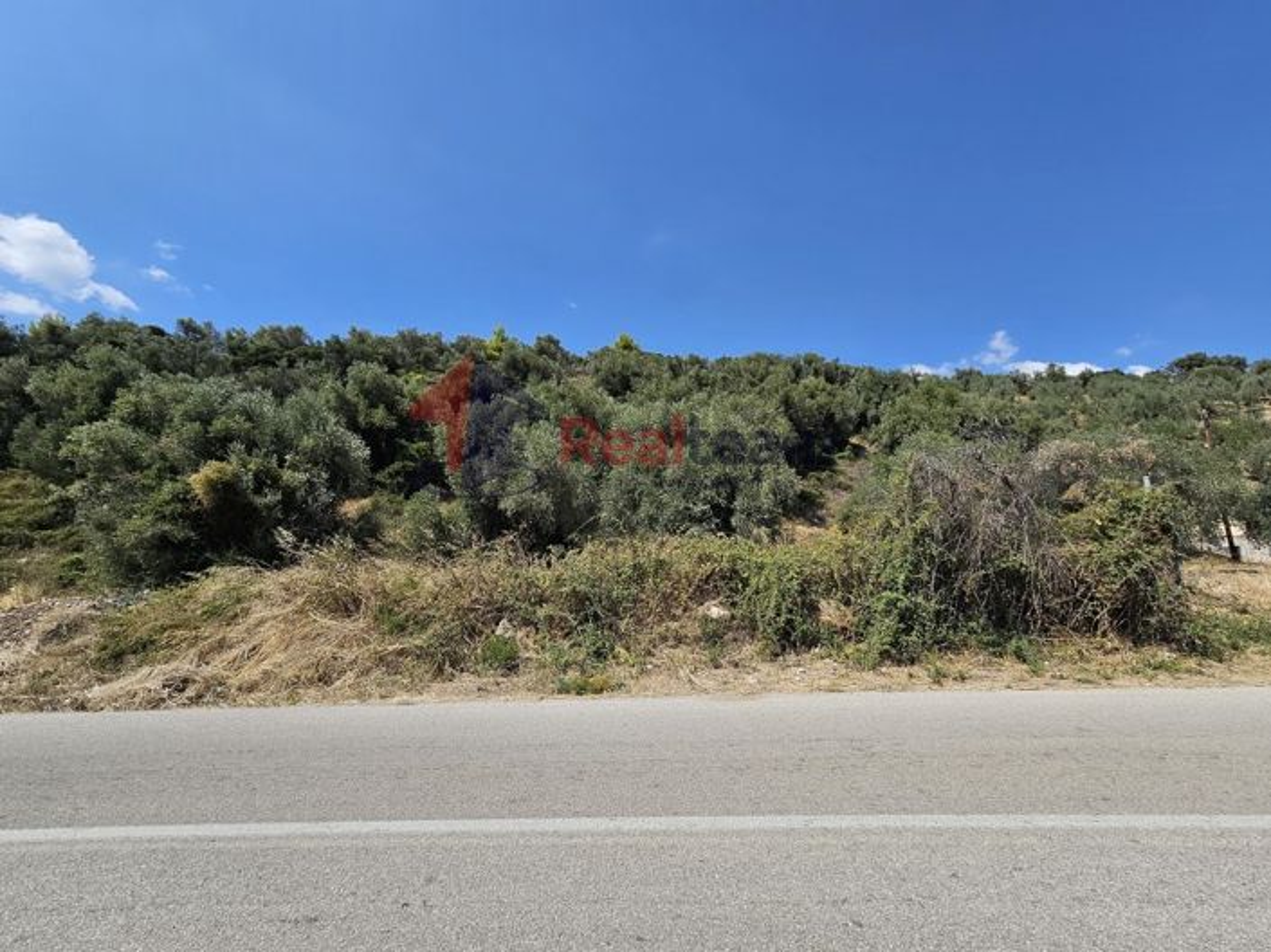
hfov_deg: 106.2
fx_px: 477
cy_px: 476
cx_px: 636
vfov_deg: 89.9
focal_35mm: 13
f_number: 2.2
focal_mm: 2.2
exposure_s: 1/2745
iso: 50
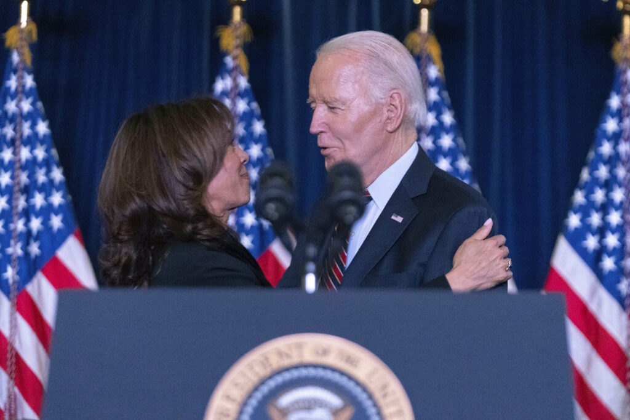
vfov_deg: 13.0
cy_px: 210
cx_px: 315
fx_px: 1838
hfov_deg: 19.5
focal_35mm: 105
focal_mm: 105
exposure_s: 1/400
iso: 6400
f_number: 2.8
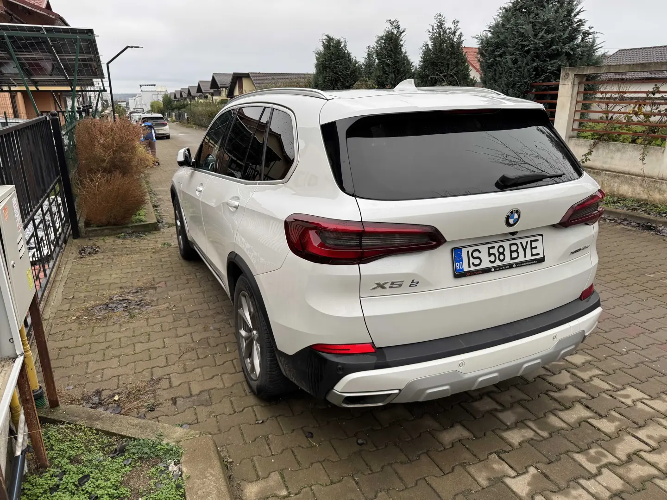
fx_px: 462
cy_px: 250
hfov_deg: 71.6
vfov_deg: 56.8
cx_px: 334
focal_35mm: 24
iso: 200
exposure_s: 1/121
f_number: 1.78
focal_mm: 6.76
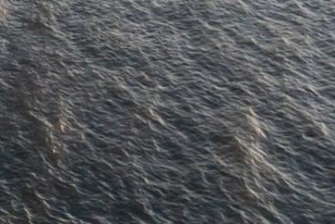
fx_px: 1024
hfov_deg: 15.3
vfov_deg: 10.8
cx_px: -319
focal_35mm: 110
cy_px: -289
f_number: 2.8
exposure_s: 1/50
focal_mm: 12.29
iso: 200
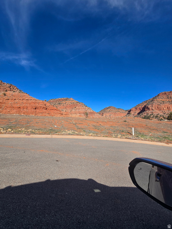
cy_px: 114
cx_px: 86
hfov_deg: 89.9
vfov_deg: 106.2
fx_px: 86
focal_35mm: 13
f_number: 2.2
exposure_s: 1/2517
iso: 50
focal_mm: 2.2
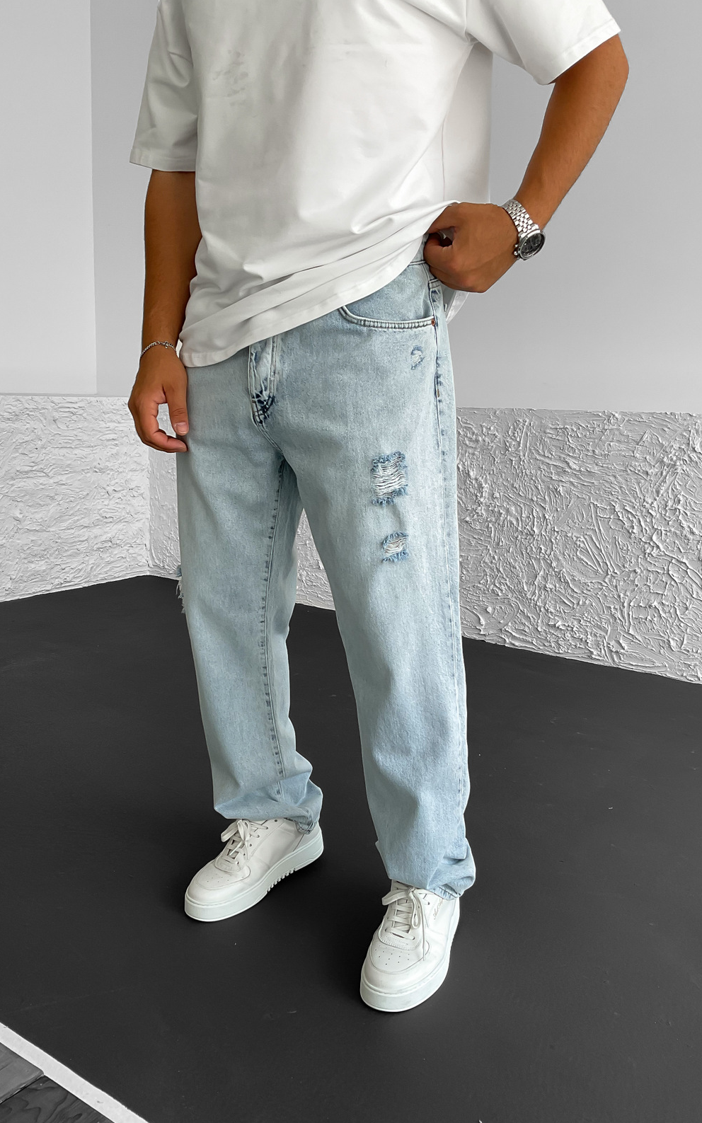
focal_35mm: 31
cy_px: 559
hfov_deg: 40.6
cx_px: 326
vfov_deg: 61.2
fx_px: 949
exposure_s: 1/120
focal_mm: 3
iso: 25
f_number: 1.8
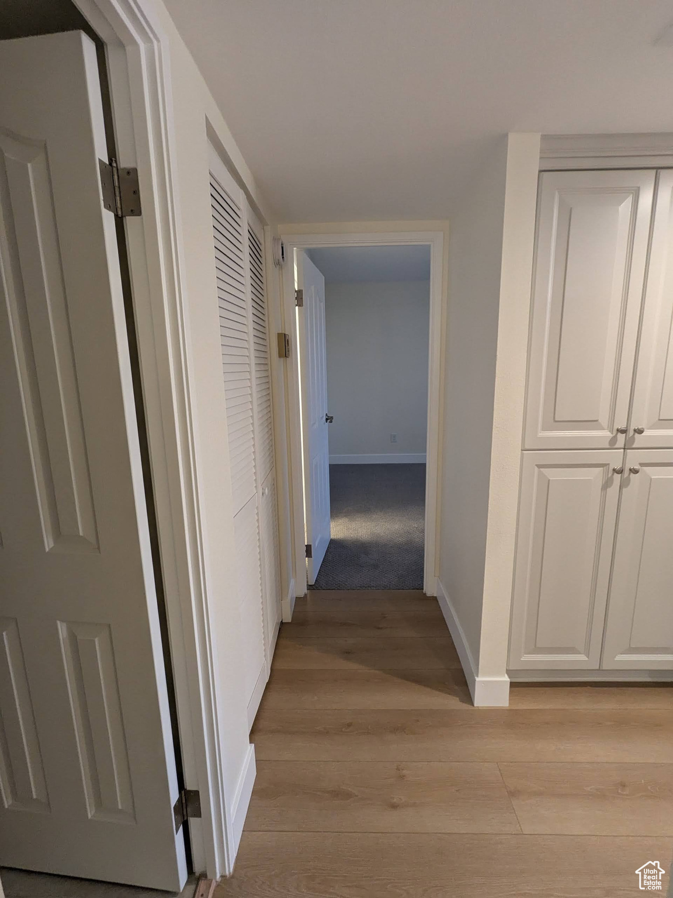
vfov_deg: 94.5
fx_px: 415
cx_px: 336
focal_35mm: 16
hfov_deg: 78.1
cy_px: 449
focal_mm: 2.35
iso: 314
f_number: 2.2
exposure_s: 1/60
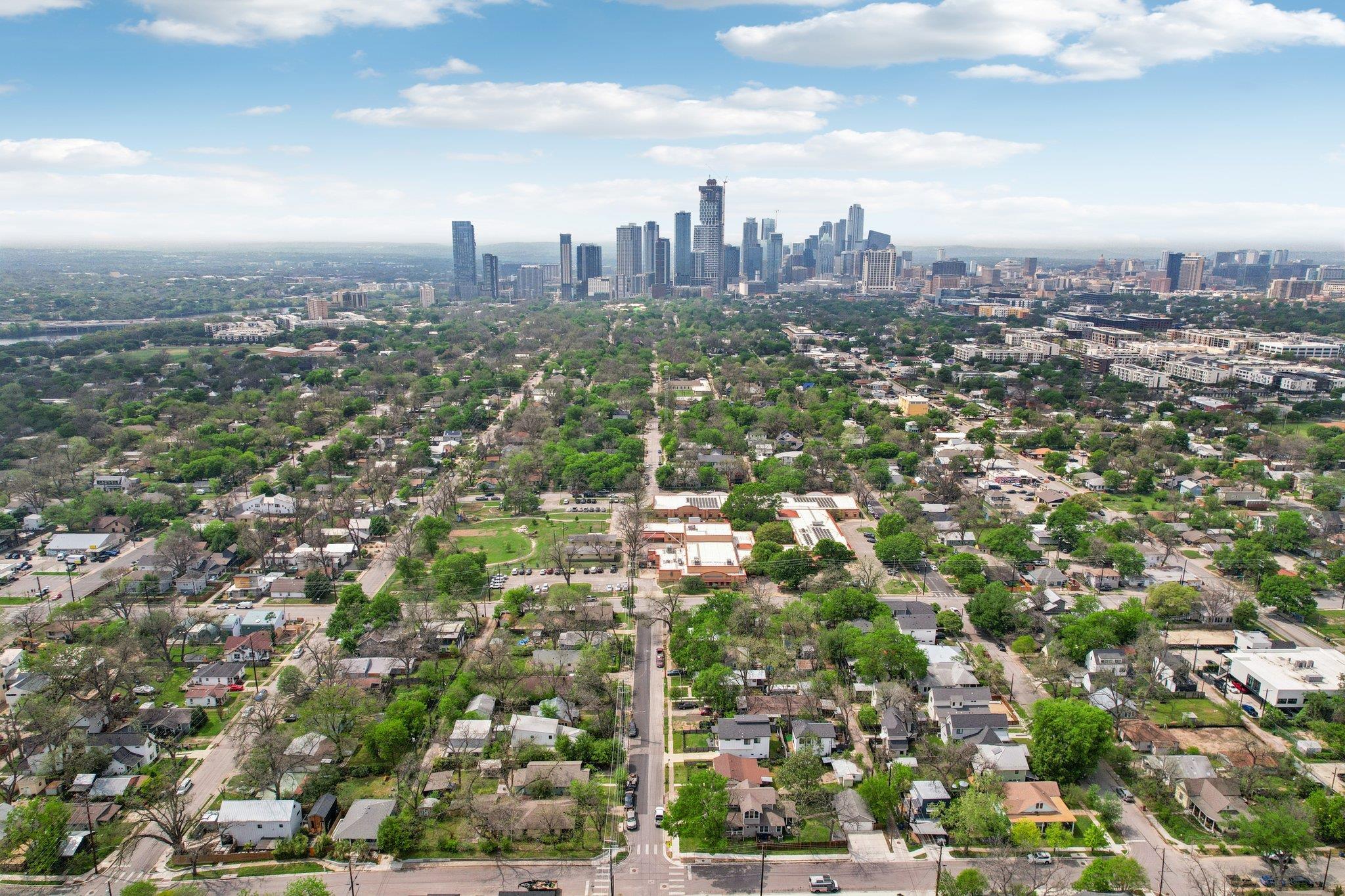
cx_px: 672
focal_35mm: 22
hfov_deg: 78.6
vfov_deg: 57.2
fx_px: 822
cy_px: 448
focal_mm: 8.38
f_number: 2.8
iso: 120
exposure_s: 1/3000
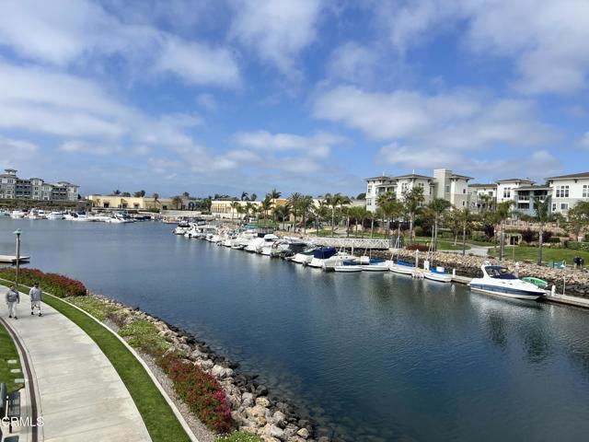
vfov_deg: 53.1
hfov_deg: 67.3
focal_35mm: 26
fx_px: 442
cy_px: 221
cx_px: 294
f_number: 1.5
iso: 50
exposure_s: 1/5587
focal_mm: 5.7
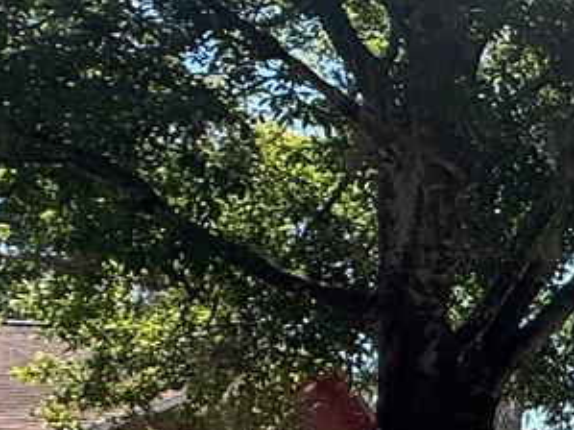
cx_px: 1361
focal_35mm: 75
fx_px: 1243
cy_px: 351
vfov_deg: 19.4
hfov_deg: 15.3
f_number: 2.2
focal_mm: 2.22
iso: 50
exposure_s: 1/1033
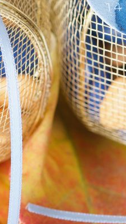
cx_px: -27
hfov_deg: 2.1
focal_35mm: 573
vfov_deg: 3.8
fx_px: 3404
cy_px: -110
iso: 100
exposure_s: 1/125
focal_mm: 105
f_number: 5.6
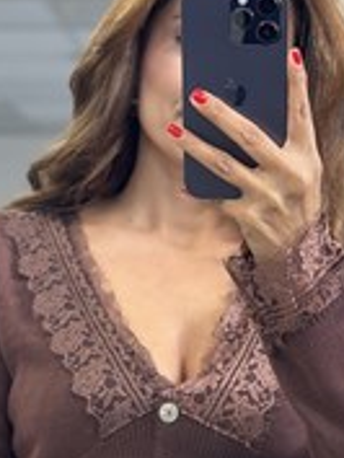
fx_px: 1813
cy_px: 298
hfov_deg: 10.8
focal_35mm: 137
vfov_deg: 14.4
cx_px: 168
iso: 160
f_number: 1.78
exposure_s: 1/100
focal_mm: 6.86
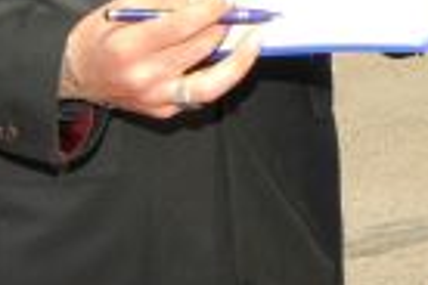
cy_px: -240
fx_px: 2096
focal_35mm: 176
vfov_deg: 7.5
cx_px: 723
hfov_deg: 11.0
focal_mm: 25
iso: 250
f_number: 13
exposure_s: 1/250
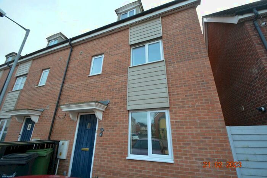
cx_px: 134
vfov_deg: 77.4
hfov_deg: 100.4
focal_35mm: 15
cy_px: 89
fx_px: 111
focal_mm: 10
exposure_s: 1/160
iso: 200
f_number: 6.3
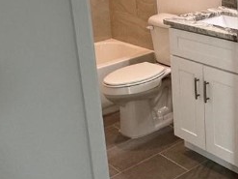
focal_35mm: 58
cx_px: 207
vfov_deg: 25.0
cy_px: 50
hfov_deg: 31.9
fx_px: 399
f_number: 2.2
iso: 200
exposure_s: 1/120
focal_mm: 2.22
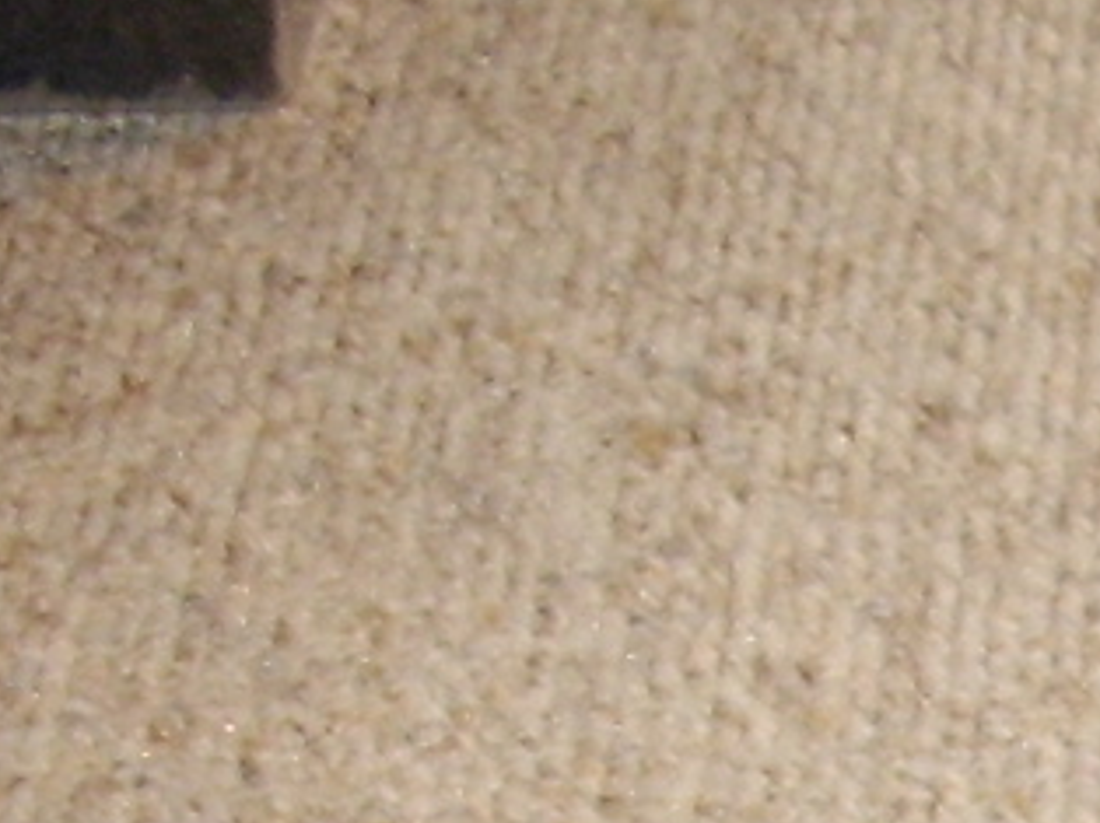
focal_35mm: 153
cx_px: 2007
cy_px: 1653
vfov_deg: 9.1
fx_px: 4858
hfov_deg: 11.9
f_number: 2.9
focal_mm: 5.8
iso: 183
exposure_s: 1/30
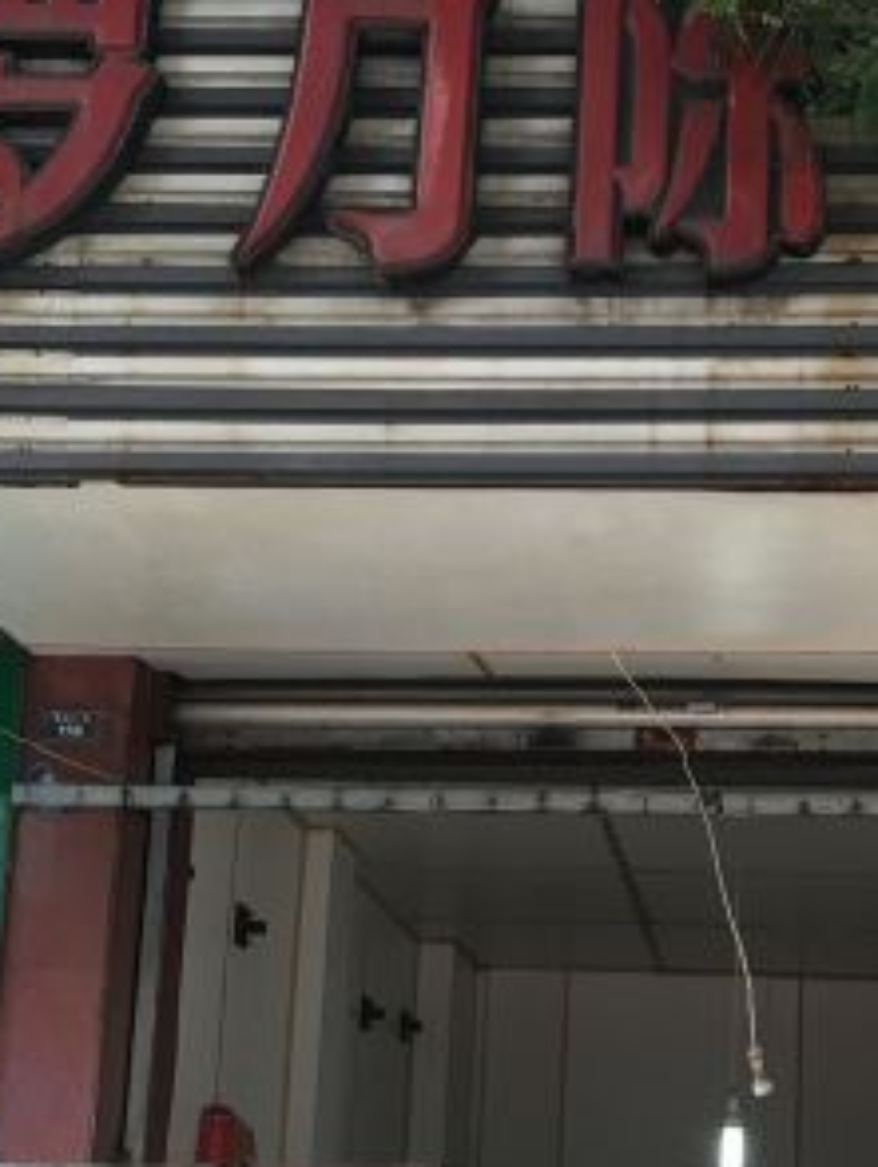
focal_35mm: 69
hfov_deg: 21.0
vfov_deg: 27.8
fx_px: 2330
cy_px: 853
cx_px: 729
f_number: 2.2
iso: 25
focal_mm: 4.15
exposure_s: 1/33
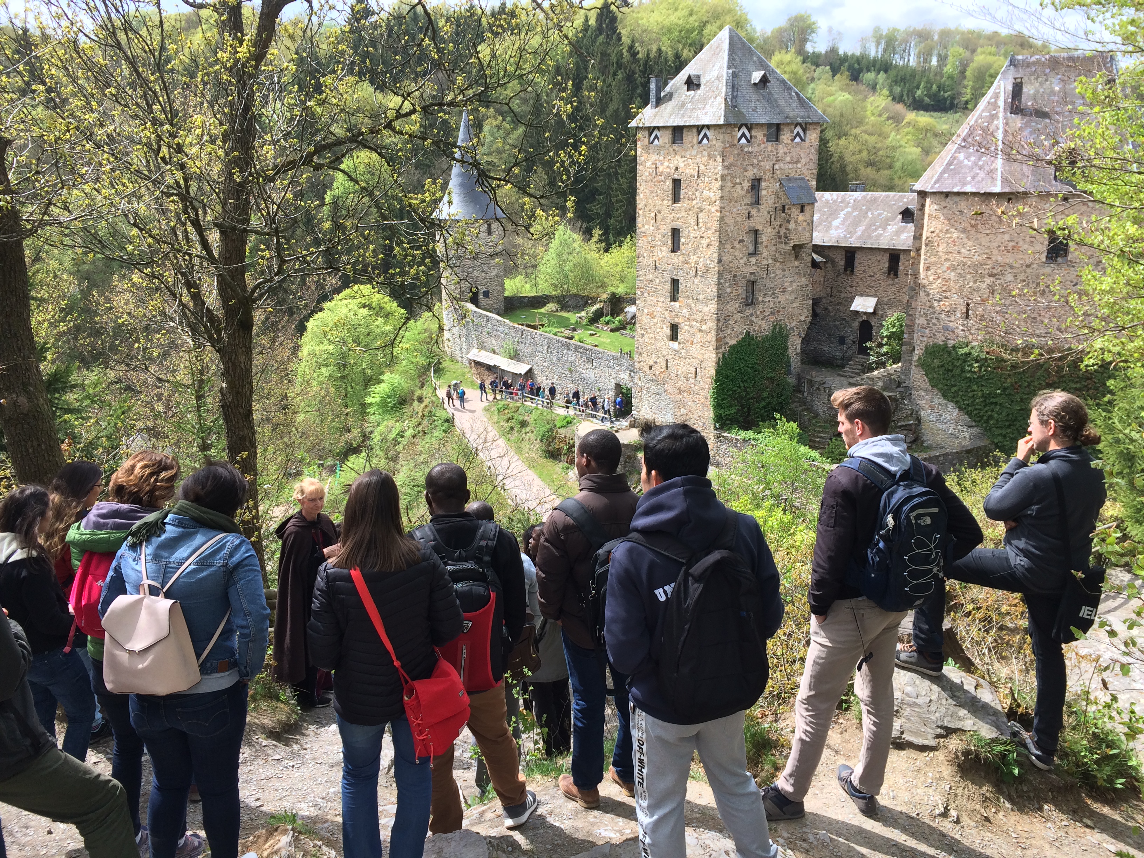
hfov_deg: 61.7
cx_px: 572
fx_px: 958
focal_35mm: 29
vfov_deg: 48.2
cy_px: 429
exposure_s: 1/672
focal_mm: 4.15
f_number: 2.2
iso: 32
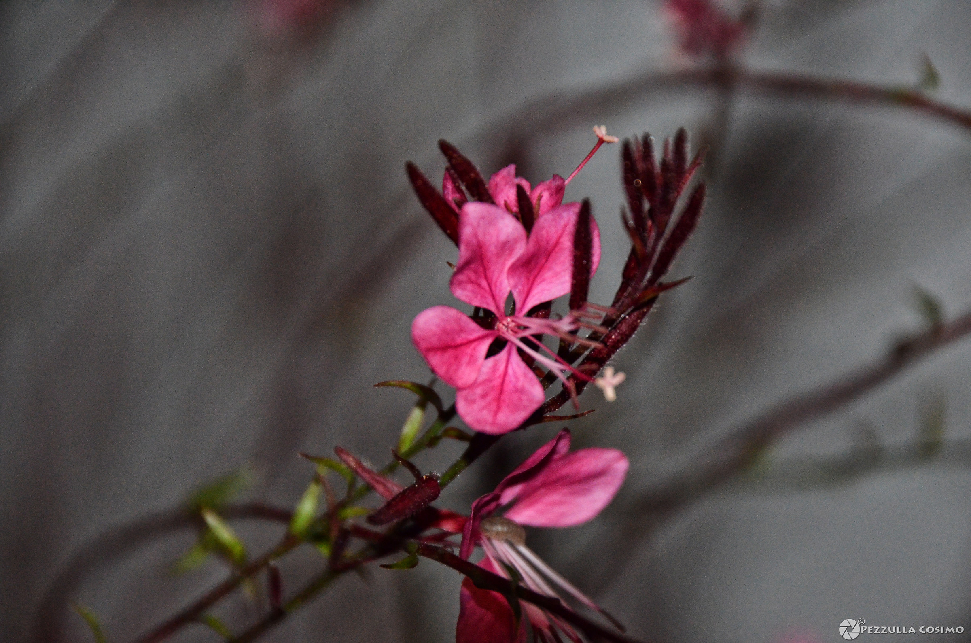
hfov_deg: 5.1
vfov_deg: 3.4
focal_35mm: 405
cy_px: 322
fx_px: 10900
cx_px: 486
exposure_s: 1/60
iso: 3200
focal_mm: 270
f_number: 6.3
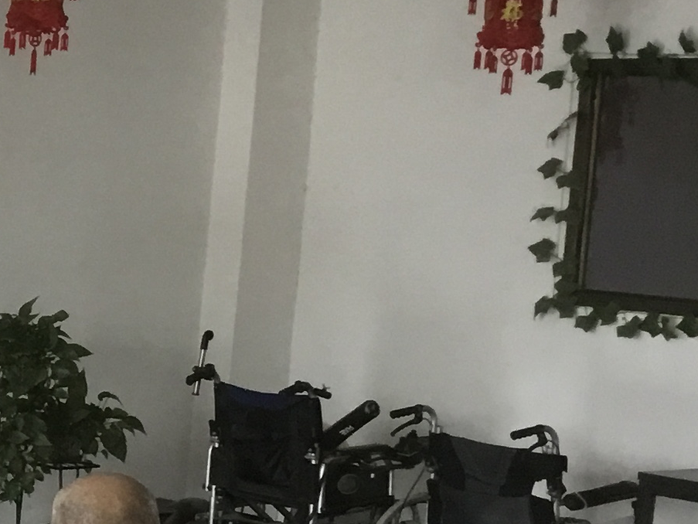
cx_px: -418
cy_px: 407
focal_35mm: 112
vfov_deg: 13.2
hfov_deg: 15.8
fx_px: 2259
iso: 125
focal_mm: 3.3
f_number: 2.4
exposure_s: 1/33
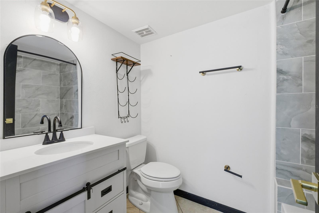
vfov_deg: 77.3
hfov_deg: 100.4
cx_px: 160
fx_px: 133
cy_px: 106
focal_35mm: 15
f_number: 9
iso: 320
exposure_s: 1/30
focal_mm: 10
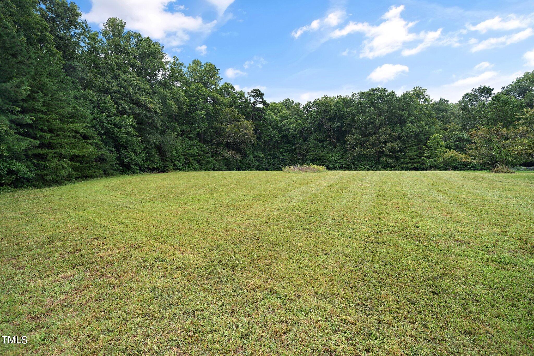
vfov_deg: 81.2
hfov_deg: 104.3
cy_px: 178
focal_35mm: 14
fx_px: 208
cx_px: 267
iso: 100
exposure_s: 1/80
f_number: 5.6
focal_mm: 14
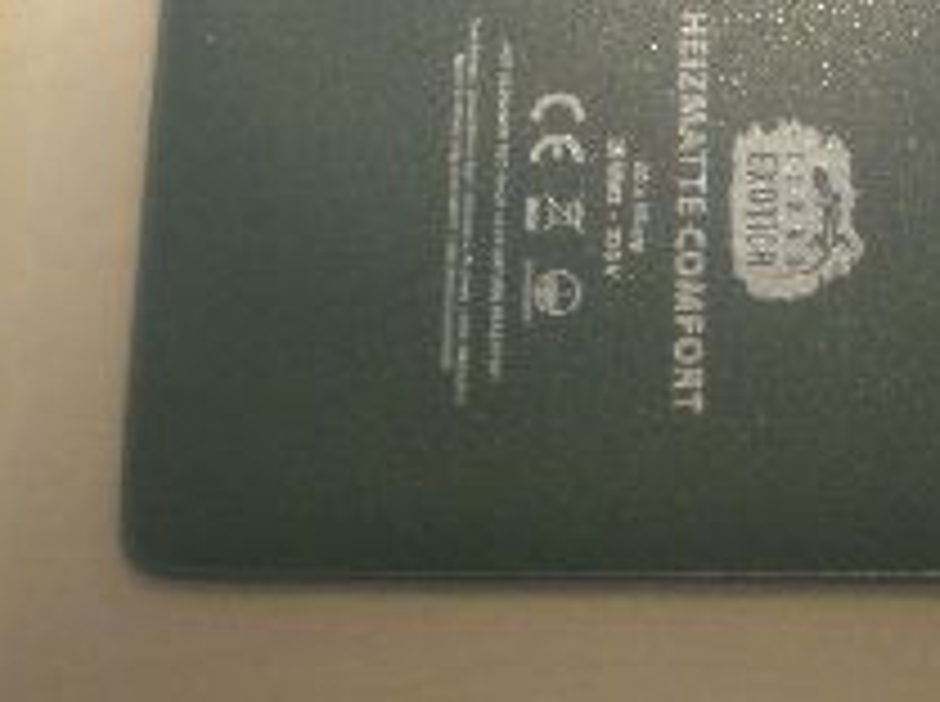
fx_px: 2304
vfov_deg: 17.3
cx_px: 861
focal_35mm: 85
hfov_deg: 22.5
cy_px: 266
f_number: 3.1
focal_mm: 6.3
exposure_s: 1/20
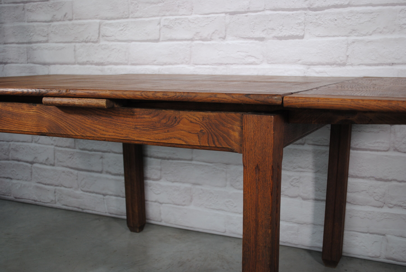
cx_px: 203
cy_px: 136
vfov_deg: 31.0
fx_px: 492
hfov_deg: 44.9
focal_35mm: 44
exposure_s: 1/30
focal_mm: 29
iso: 200
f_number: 4.5
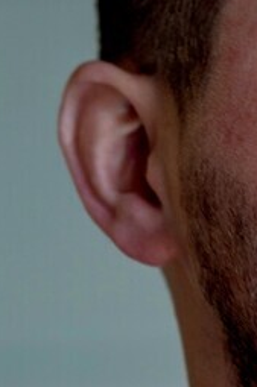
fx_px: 5019
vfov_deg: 4.4
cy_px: 101
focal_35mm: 467
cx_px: 441
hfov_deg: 2.9
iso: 160
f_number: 3.5
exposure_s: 1/60
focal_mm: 85
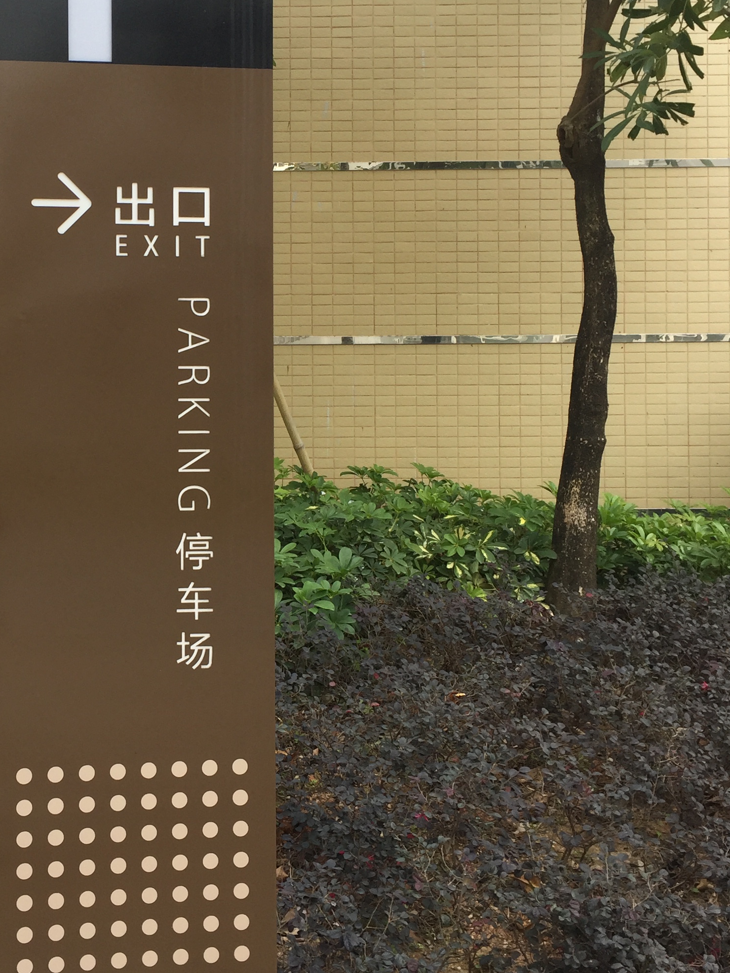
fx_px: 1350
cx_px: 145
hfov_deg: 29.6
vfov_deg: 39.6
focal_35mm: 48
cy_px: 431
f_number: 2.2
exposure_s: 1/403
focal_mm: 4.15
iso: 32
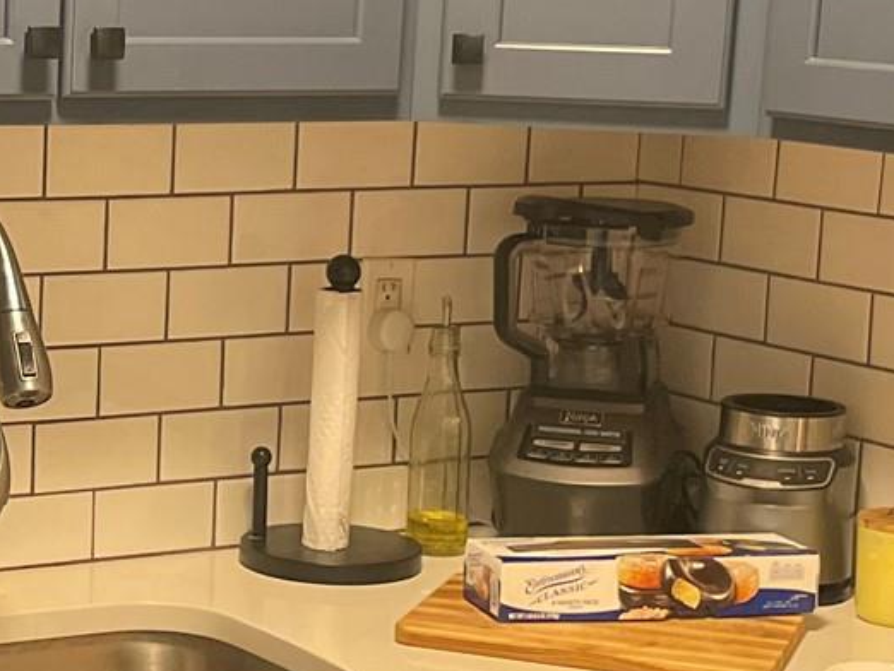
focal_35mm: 102
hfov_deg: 18.7
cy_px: 450
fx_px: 2635
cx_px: -17
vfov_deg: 14.5
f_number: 1.6
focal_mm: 4.2
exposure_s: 1/60
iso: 400
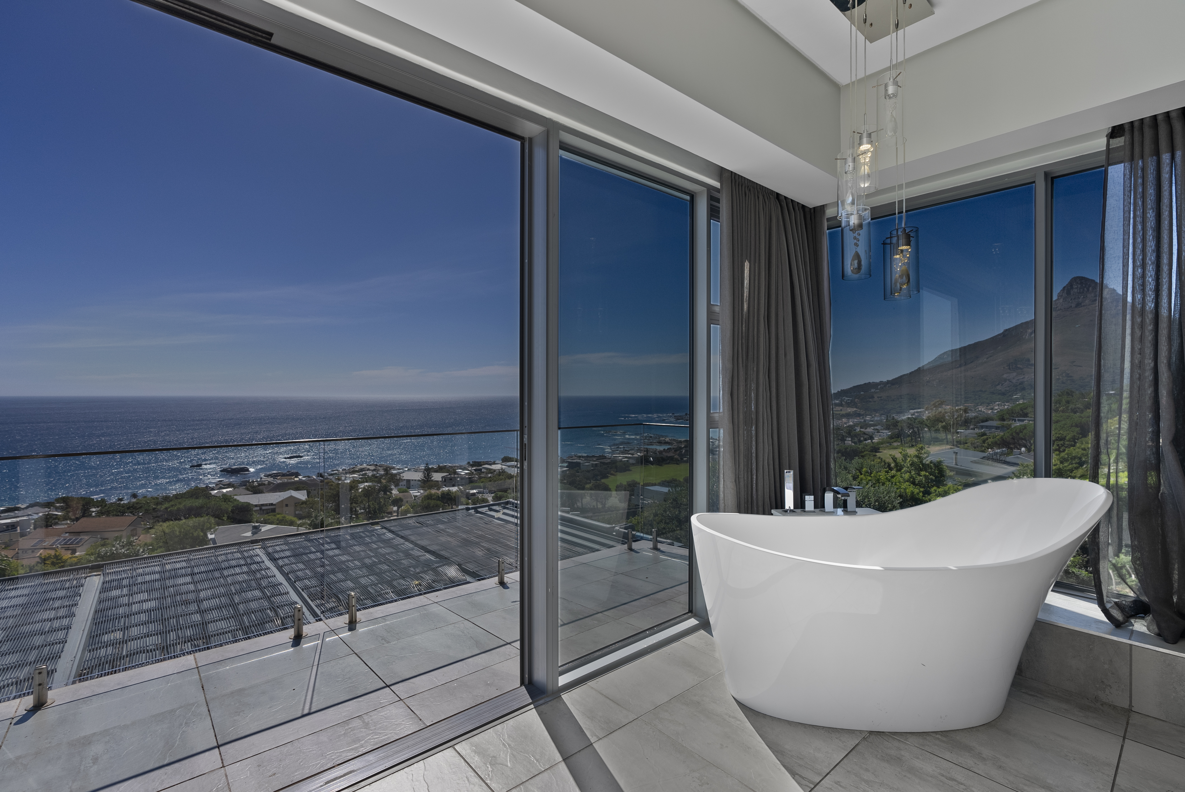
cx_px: 592
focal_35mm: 16
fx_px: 527
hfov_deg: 96.7
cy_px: 396
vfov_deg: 73.8
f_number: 6.3
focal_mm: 16
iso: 320
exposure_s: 1/125
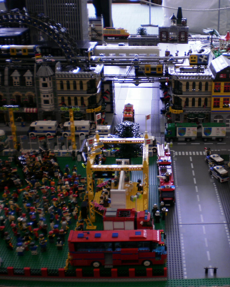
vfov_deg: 39.5
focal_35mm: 47
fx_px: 400
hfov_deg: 31.3
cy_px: 144
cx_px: 182
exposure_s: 1/40
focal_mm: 6.3
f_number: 3.1
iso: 100
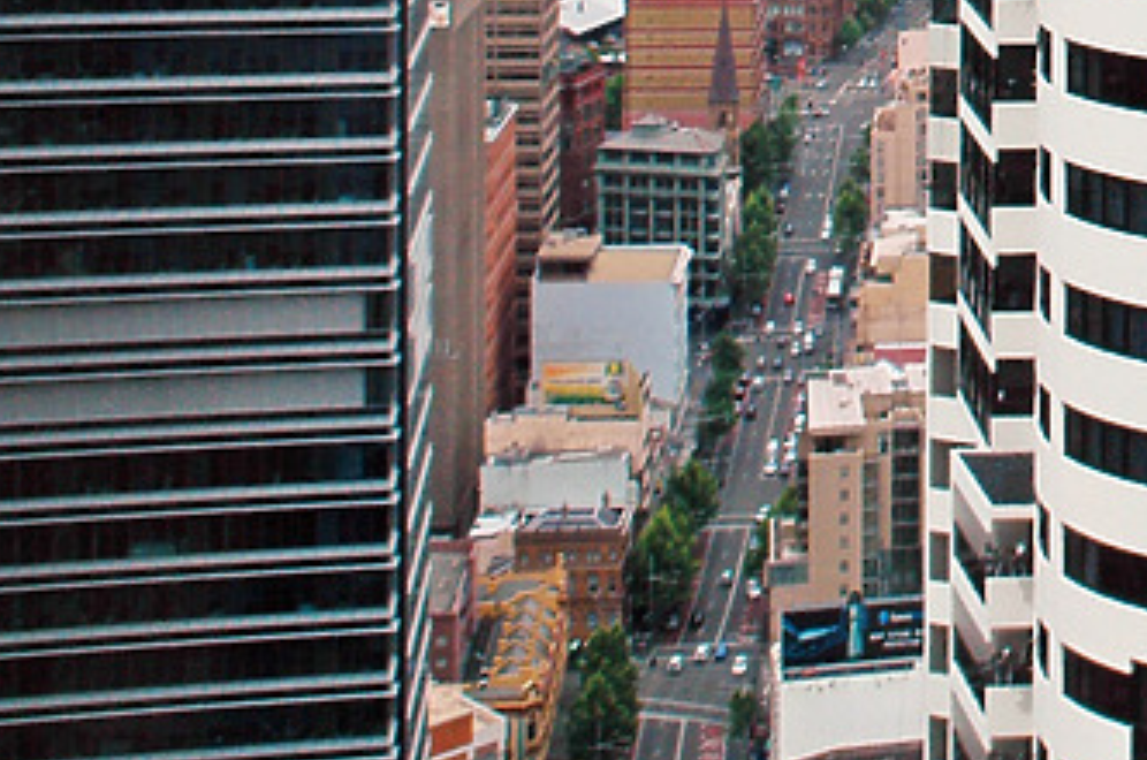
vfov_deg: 11.7
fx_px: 3625
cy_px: -204
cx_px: 1475
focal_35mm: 114
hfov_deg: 17.0
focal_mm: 28
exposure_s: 1/320
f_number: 9
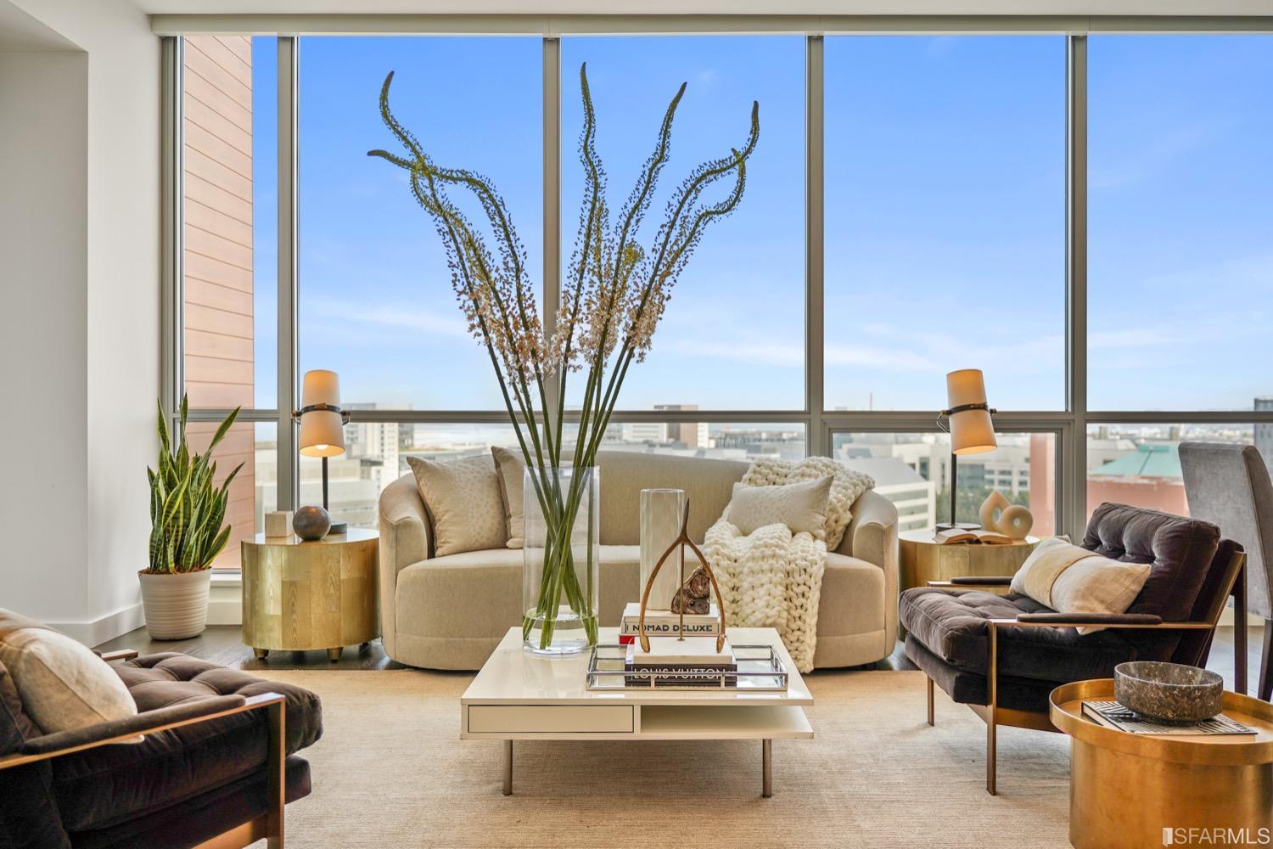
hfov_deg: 65.5
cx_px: 636
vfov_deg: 46.4
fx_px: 990
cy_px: 424
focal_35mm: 28
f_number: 2.8
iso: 100
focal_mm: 28
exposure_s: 1/200
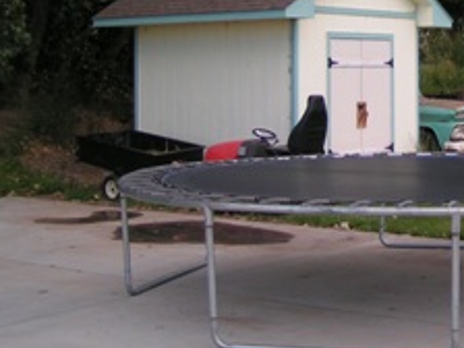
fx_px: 1019
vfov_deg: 18.9
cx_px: 429
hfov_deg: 24.8
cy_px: 10
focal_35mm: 76
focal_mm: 5.8
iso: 50
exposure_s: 1/400
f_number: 2.8
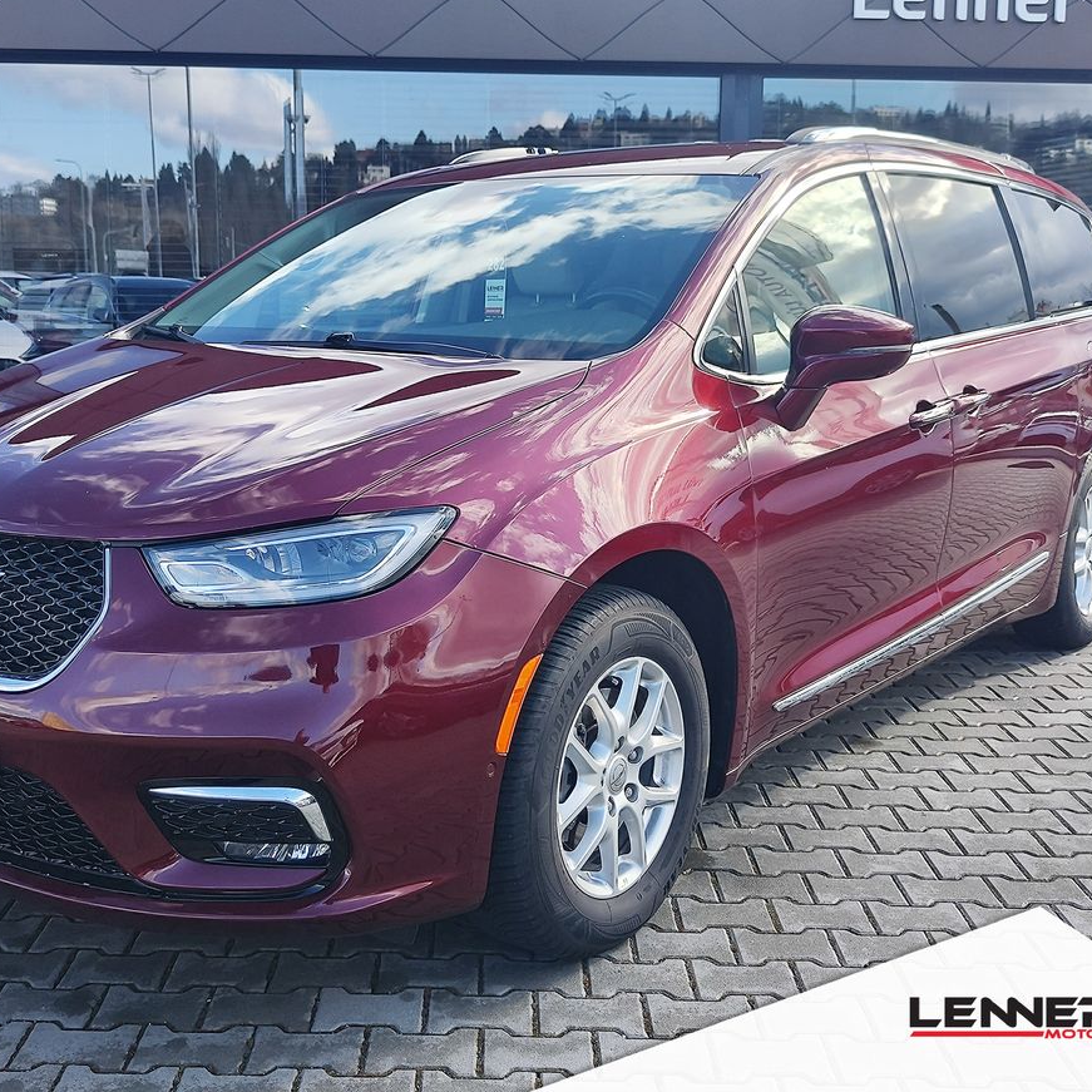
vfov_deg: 57.3
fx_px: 999
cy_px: 534
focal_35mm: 28
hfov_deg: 57.0
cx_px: 454
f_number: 1.69
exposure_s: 1/399
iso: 50
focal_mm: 7.01
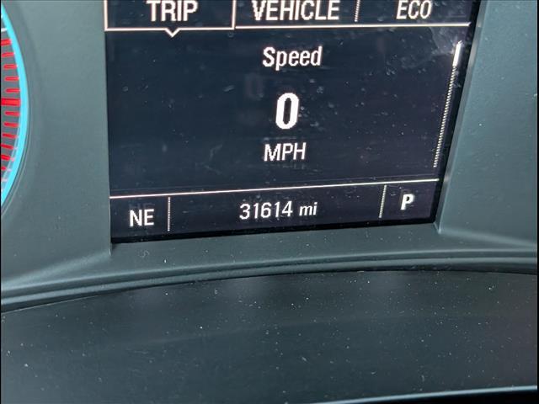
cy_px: 202
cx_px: 270
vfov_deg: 29.7
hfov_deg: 38.9
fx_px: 763
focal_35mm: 49
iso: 345
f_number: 1.68
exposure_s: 1/135
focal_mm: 6.9
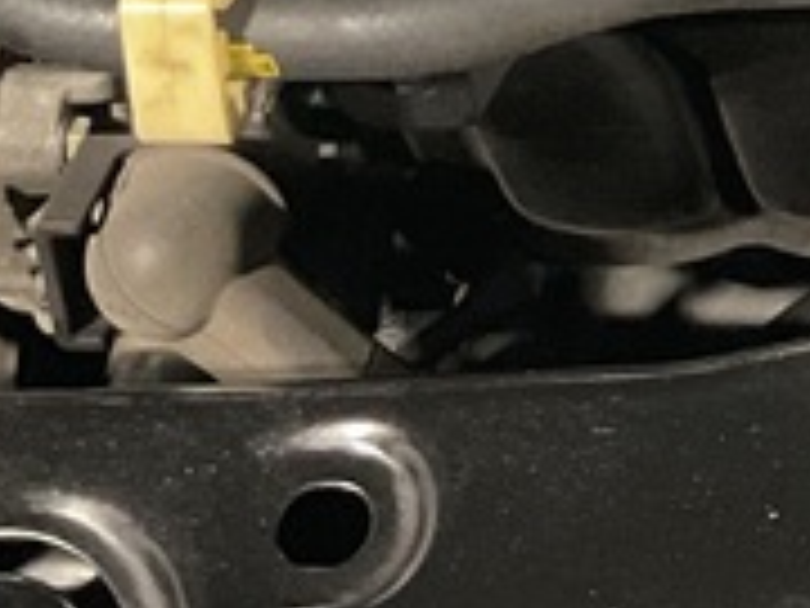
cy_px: -743
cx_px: 1462
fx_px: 3627
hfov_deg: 11.8
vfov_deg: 8.8
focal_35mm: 155
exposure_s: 1/40
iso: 320
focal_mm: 3
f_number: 1.8
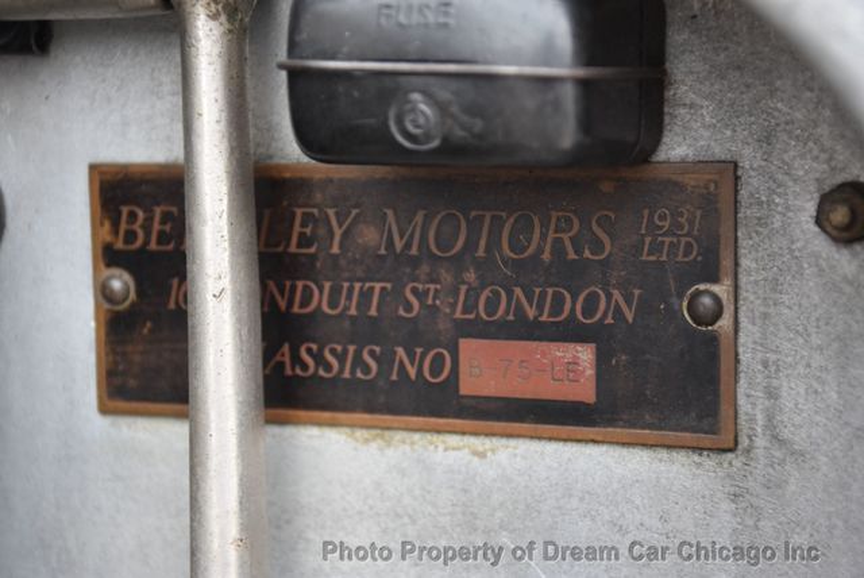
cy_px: 289
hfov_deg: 22.6
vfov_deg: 15.2
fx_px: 2162
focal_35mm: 90
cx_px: 432
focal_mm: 60
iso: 800
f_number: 5.6
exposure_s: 1/125
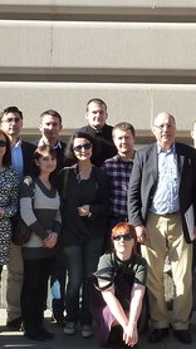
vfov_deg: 29.0
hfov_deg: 16.5
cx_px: 104
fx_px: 676
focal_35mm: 73
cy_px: 175
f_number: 4
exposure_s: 1/250
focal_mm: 4.1
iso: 125
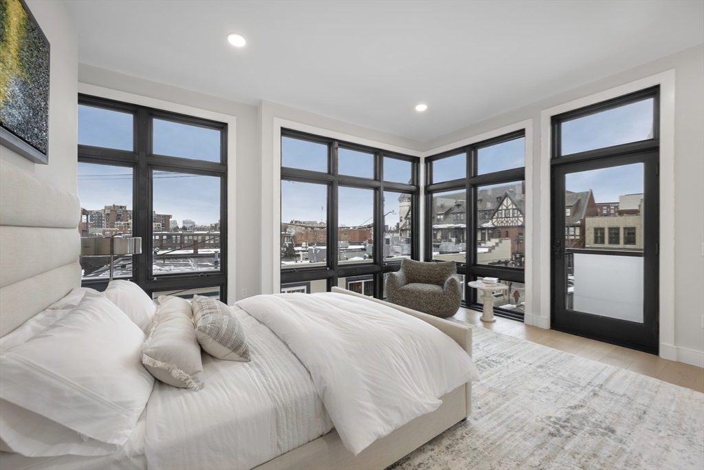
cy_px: 235
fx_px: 274
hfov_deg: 104.2
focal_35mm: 14
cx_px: 352
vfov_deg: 81.2
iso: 64
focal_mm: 14
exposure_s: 1/1.25
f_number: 7.1
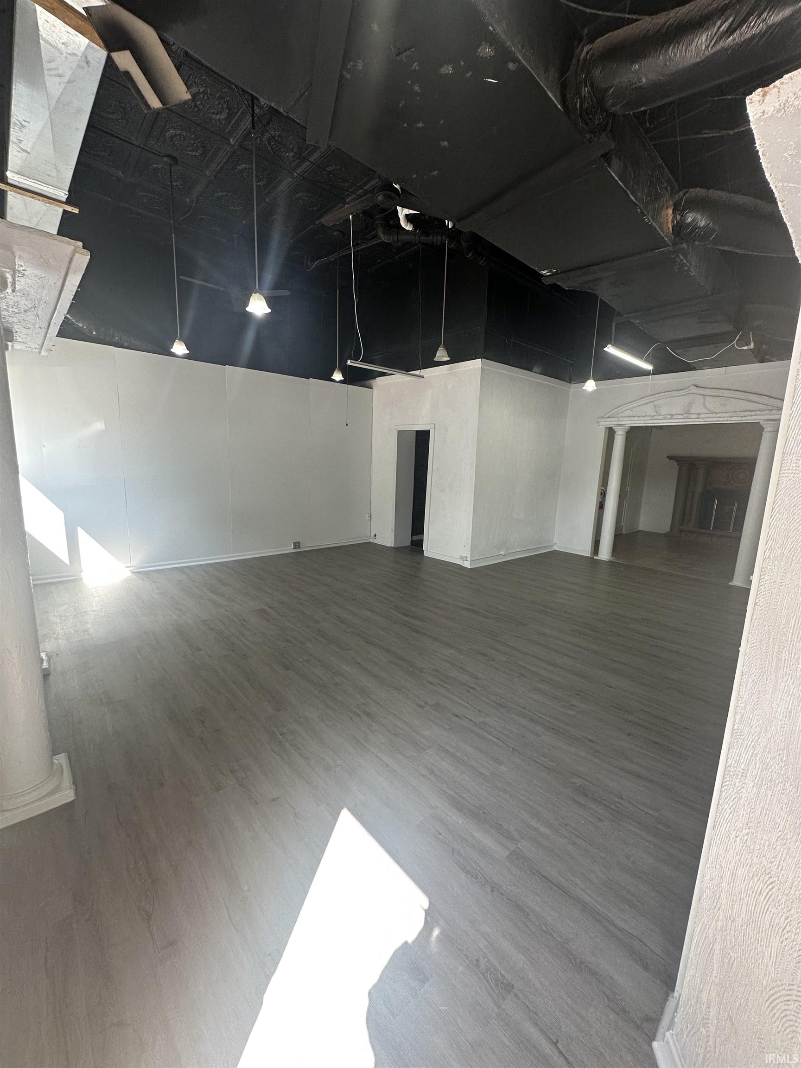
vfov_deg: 102.1
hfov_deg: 85.7
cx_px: 400
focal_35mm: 14
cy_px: 534
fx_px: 432
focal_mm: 2.22
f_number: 2.2
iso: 100
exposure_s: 1/120
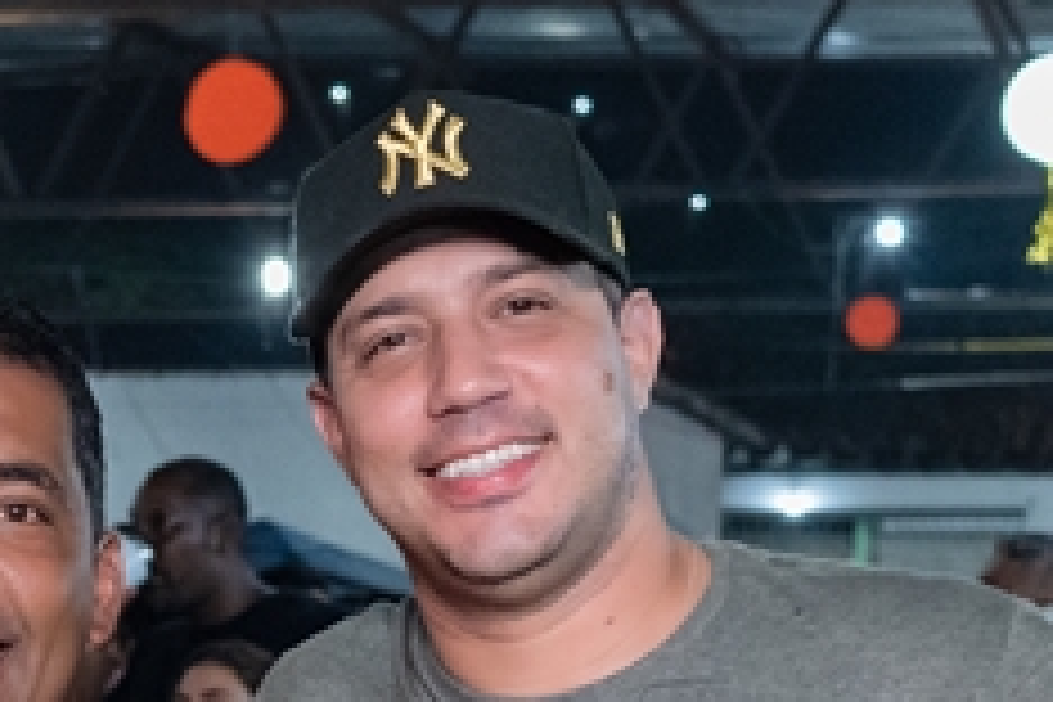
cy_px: 1004
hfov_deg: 17.3
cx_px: -106
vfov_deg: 11.6
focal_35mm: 114
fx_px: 3334
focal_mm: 24
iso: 2500
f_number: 2.8
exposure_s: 1/320
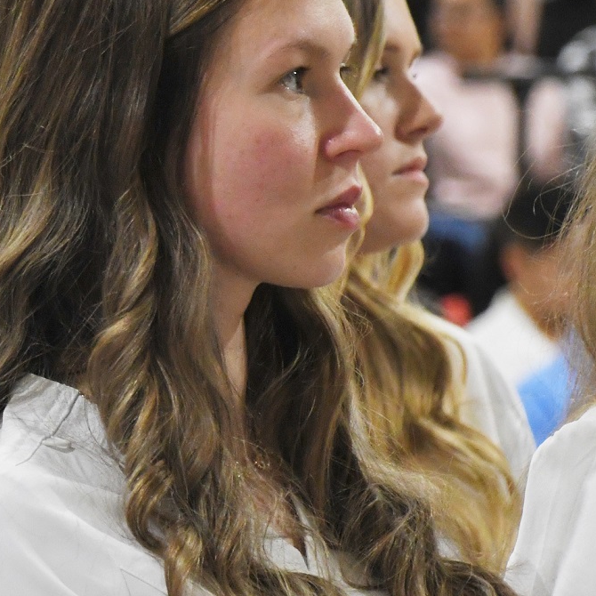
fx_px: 7948
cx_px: -205
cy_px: 300
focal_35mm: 408
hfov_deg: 4.3
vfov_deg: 4.3
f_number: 6.3
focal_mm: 100
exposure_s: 1/100
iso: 2000
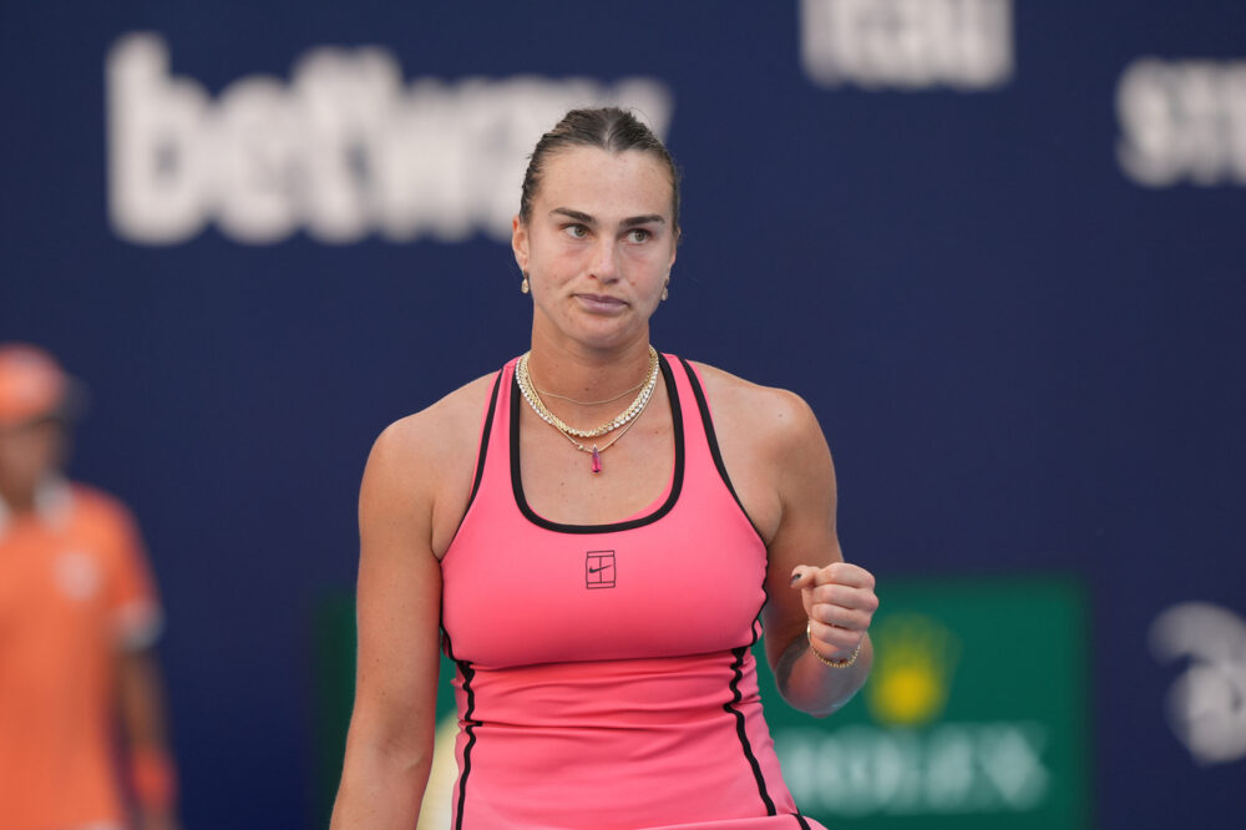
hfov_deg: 5.2
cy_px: 415
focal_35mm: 400
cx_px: 623
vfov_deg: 3.4
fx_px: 13839
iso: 1250
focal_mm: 400
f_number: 3.5
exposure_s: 1/1600
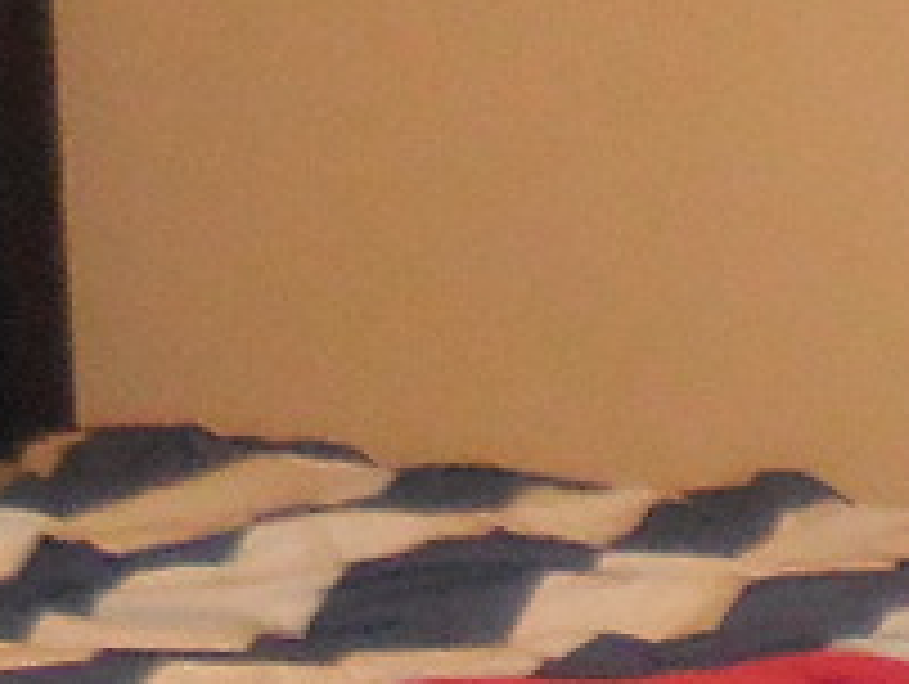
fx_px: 5206
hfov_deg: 9.6
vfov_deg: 7.3
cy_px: 1166
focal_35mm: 198
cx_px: 1480
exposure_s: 1/25
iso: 560
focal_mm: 4.5
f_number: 3.3
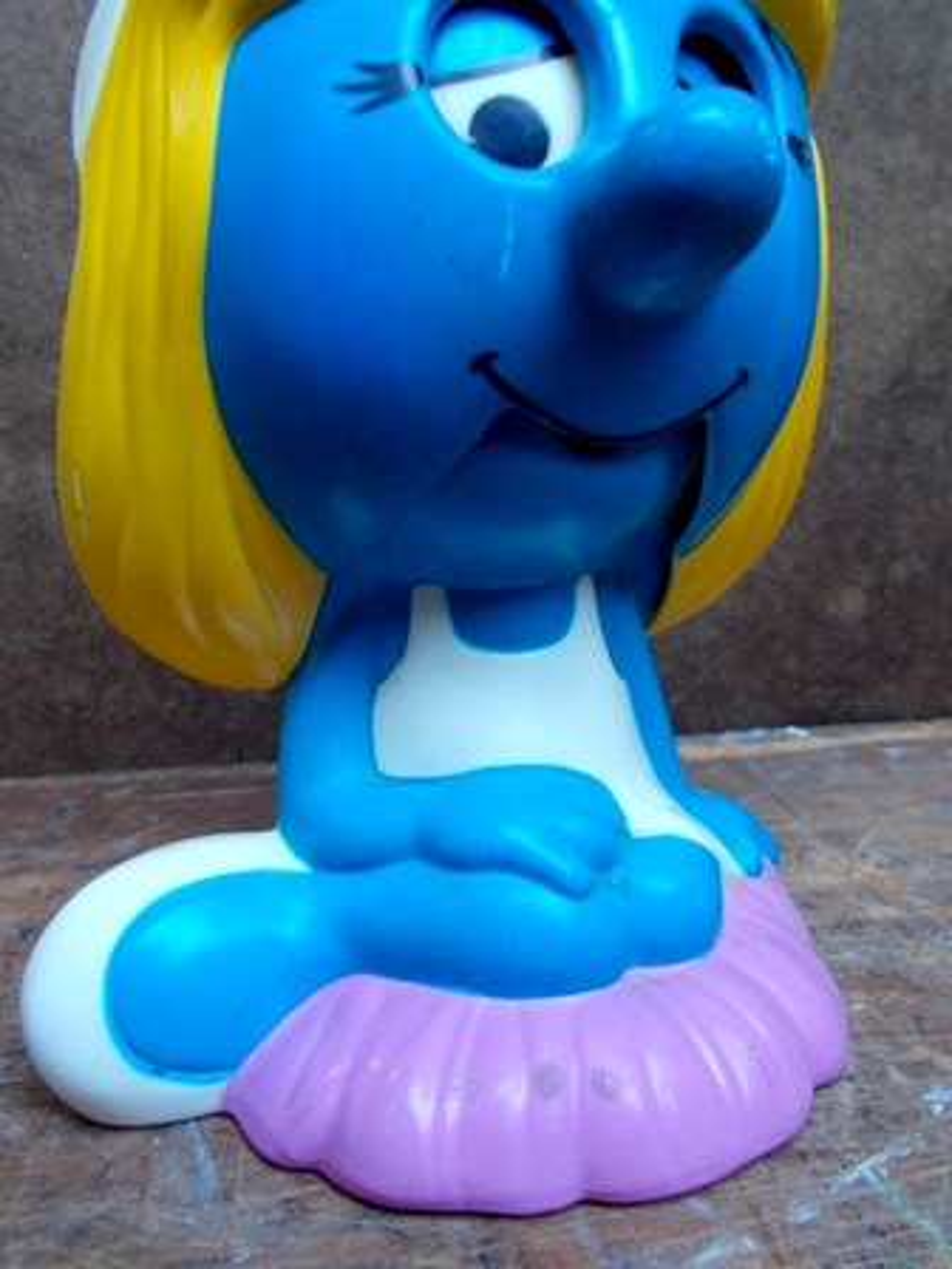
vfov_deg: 60.0
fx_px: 1100
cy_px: 634
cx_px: 476
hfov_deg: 46.8
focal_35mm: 30
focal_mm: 5.3
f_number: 3.4
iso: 100
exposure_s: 1/25
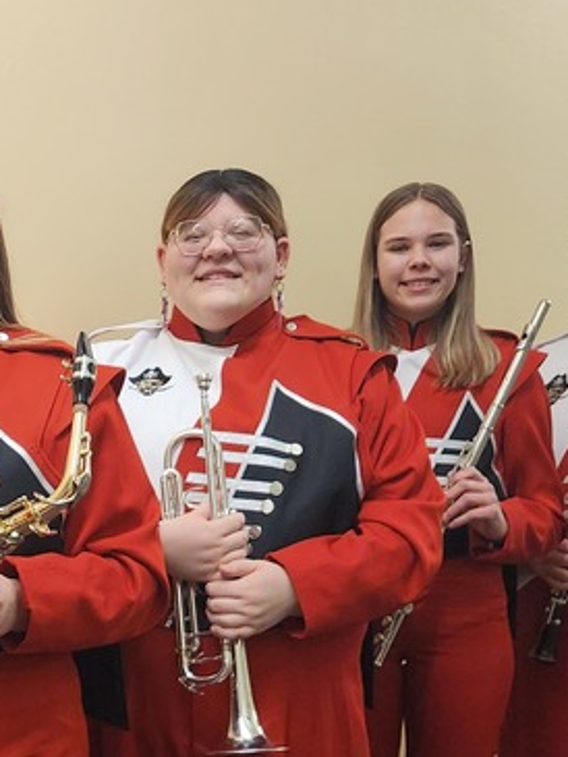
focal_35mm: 63
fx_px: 1378
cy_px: 635
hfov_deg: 22.4
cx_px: 0
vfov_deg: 29.8
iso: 500
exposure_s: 1/120
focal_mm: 5.4
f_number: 1.8
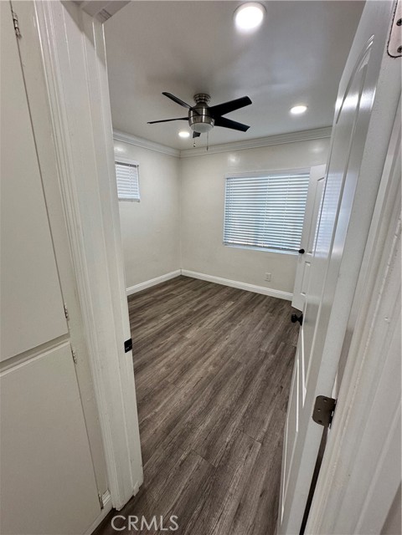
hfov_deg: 85.7
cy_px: 268
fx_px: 217
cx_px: 201
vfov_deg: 102.1
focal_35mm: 14
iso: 160
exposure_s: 1/120
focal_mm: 2.22
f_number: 2.2
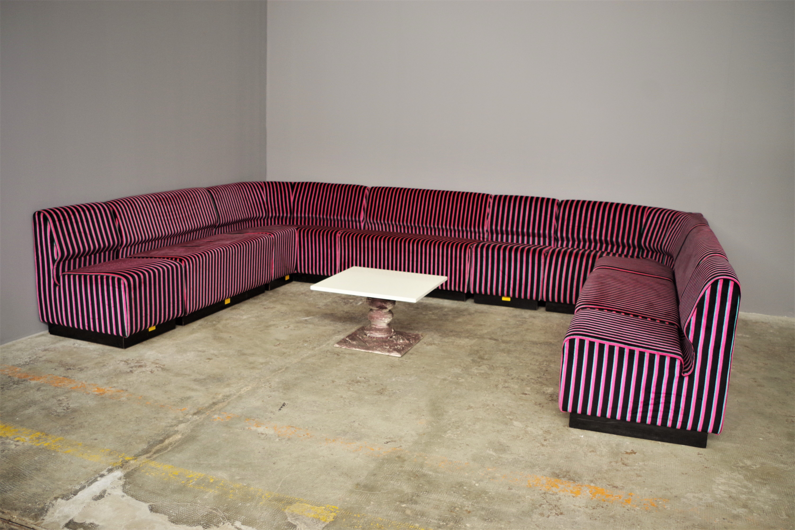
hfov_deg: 60.3
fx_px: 685
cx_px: 398
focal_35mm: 31
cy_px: 265
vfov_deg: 42.3
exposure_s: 1/60
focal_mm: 21.25
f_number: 4
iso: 400
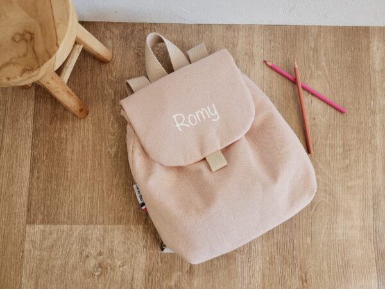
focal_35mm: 23
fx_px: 256
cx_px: 192
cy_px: 144
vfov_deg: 58.9
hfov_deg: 73.9
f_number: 1.8
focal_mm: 6.4
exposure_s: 1/180
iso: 64
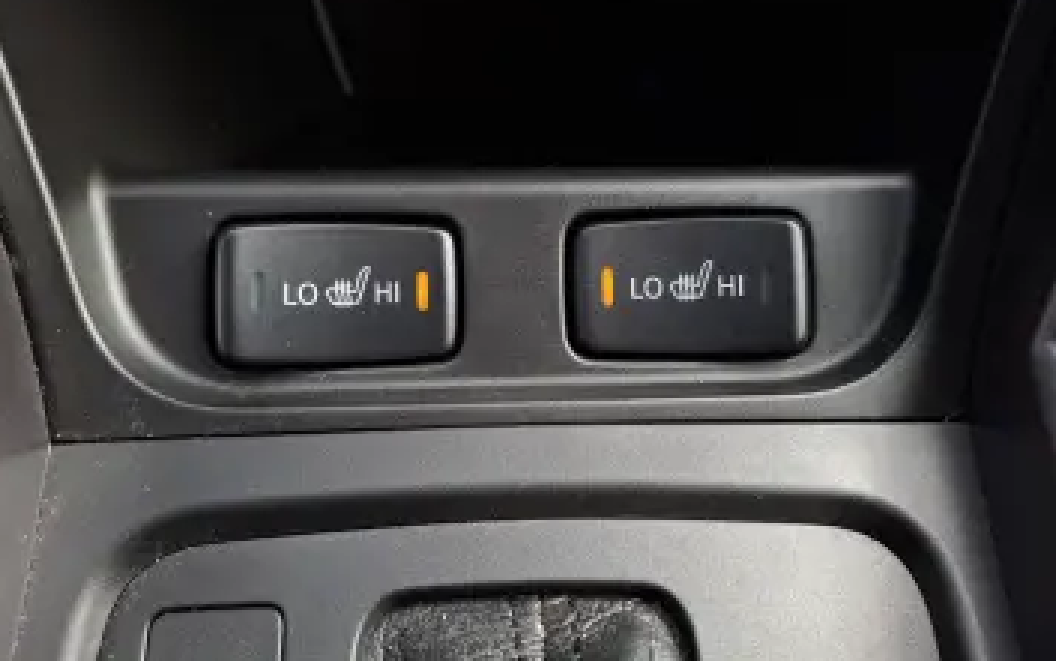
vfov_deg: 45.8
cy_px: 263
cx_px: 524
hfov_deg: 68.4
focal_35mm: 27
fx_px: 777
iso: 50
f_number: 1.8
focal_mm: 4.69
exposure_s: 1/100
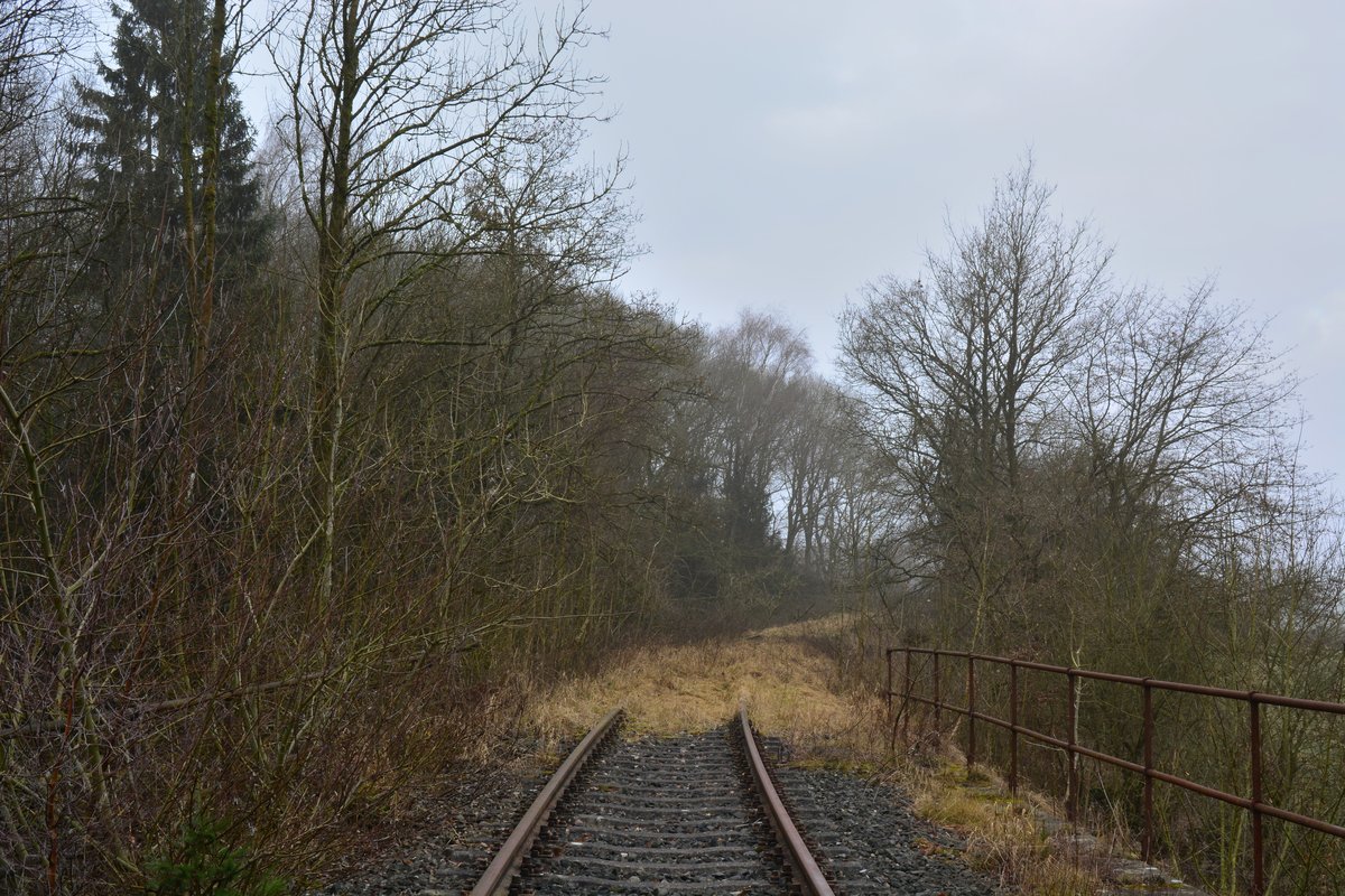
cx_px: 672
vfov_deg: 29.9
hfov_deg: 43.6
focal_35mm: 45
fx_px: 1681
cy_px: 448
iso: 100
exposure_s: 1/6
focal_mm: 30
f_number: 14
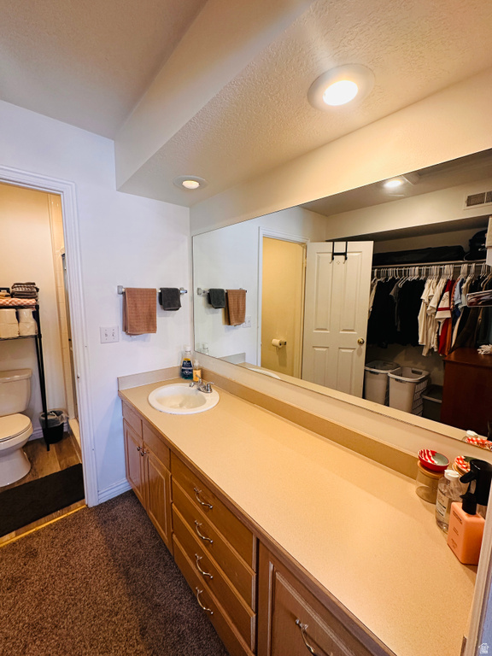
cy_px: 328
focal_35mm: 14
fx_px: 265
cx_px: 246
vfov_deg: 102.1
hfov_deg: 85.7
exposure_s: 1/120
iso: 200
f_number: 2.2
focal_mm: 2.22
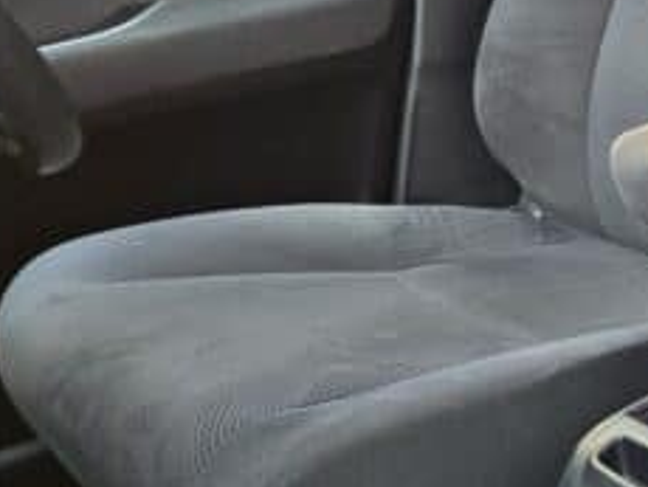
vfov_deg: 18.3
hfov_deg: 20.0
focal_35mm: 80
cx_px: 1051
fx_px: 1499
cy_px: 79
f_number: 1.8
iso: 200
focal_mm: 5.4
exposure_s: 1/180
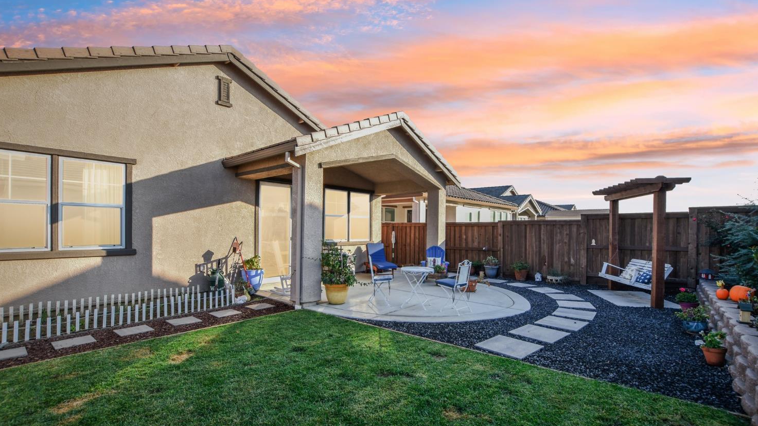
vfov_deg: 67.0
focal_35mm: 16
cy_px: 228
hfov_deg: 99.4
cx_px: 382
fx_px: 322
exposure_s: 1/50
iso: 100
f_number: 8
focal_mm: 10
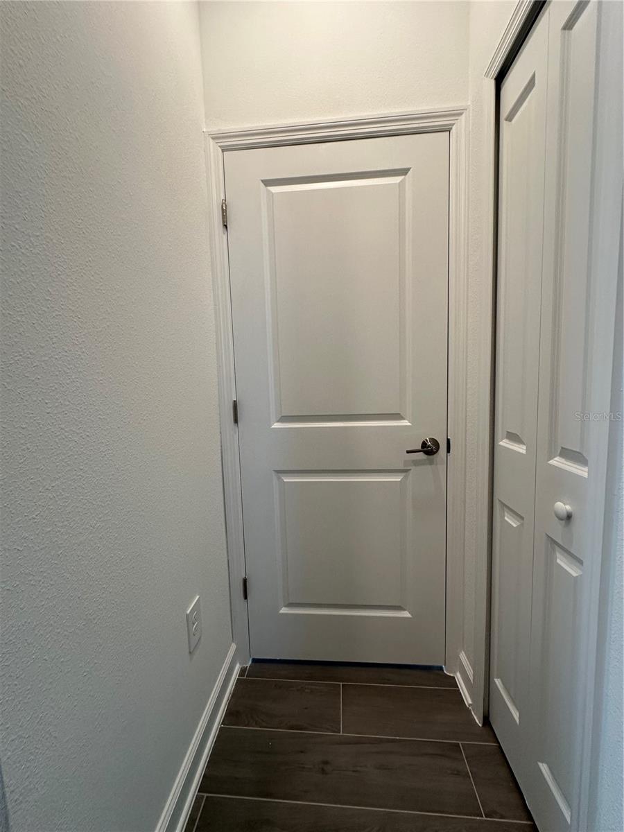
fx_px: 336
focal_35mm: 14
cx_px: 312
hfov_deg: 85.7
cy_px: 416
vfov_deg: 102.1
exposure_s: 1/120
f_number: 2.2
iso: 160
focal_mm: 2.22
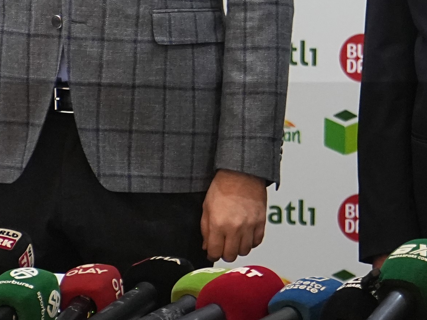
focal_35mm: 263
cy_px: -72
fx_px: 3244
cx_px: 233
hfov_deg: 7.5
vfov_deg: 5.6
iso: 3200
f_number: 4
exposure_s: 1/100
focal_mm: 70
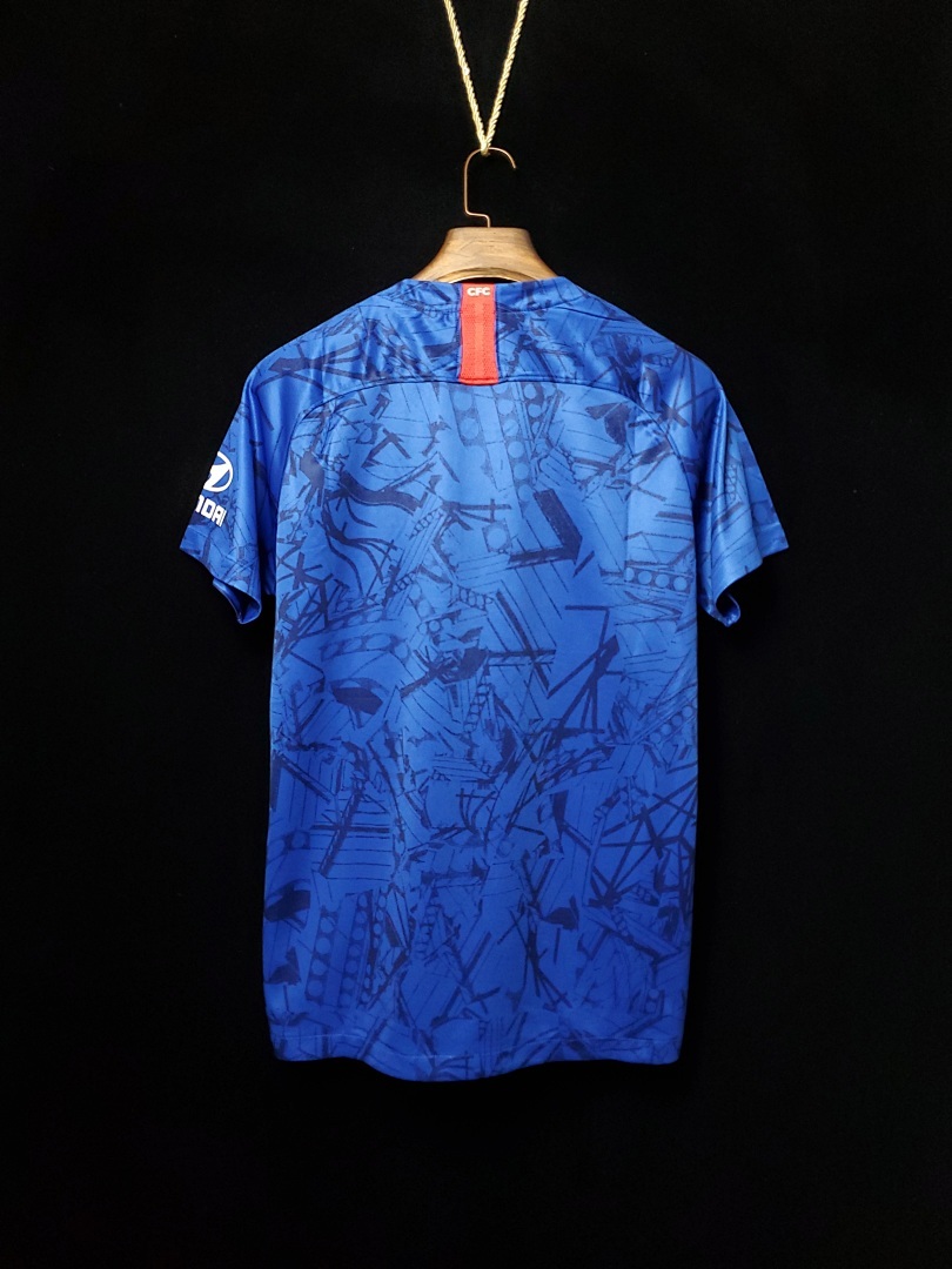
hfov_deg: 53.1
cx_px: 476
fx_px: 953
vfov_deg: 67.3
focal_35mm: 26
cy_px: 634
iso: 200
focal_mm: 4.3
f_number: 1.5
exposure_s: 1/30
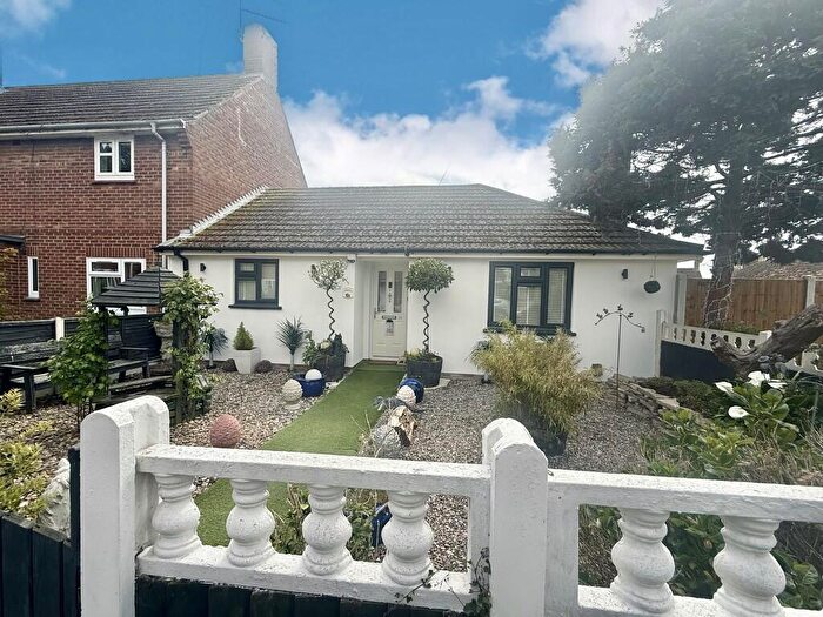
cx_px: 412
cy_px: 308
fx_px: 333
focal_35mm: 14
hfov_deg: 102.1
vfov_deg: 85.7
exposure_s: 1/1431
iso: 64
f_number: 2.2
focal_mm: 2.22
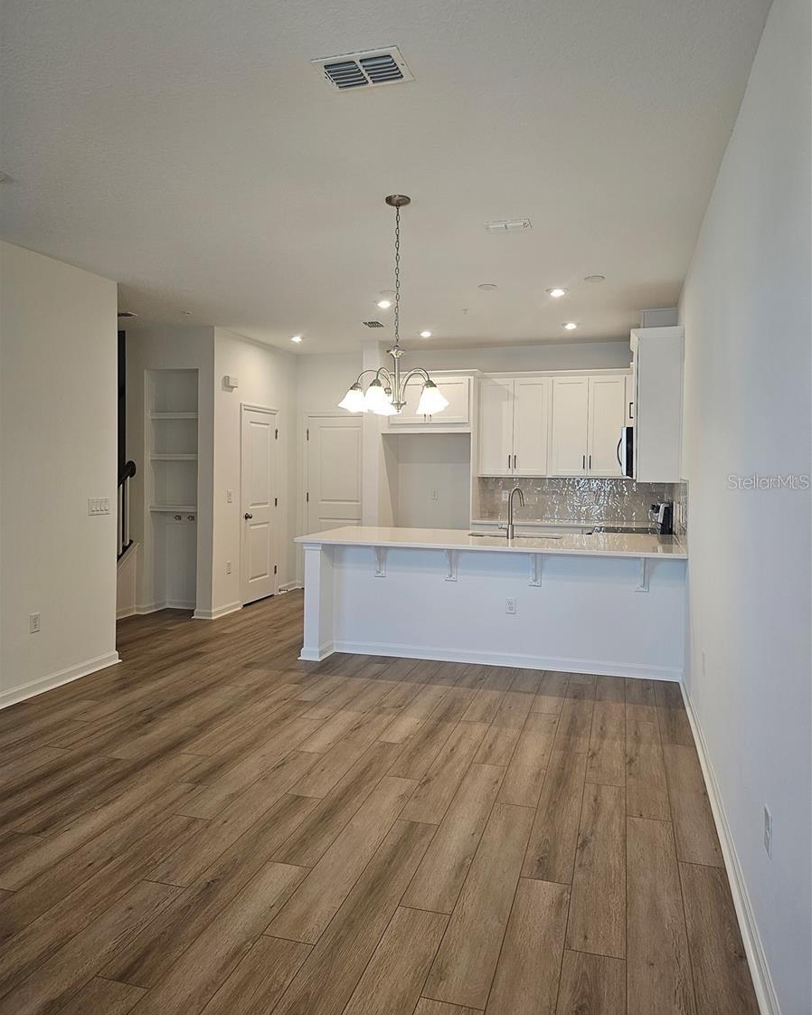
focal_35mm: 24
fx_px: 721
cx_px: 406
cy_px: 481
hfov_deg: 58.8
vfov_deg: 70.2
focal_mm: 6.3
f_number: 1.7
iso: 100
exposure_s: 1/120
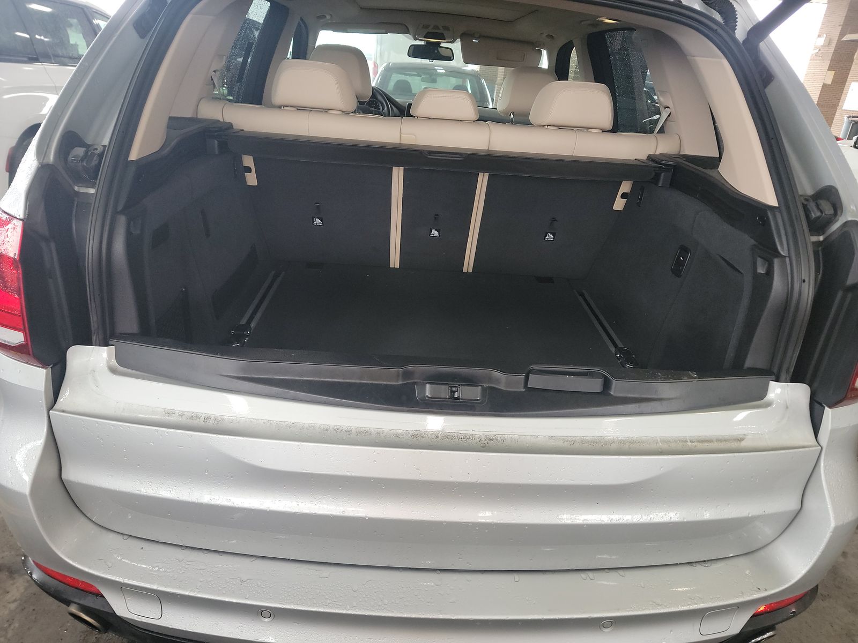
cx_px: 429
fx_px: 595
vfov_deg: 56.8
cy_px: 322
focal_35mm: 24
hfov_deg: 71.6
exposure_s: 1/59
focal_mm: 6.7
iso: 484
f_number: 1.8
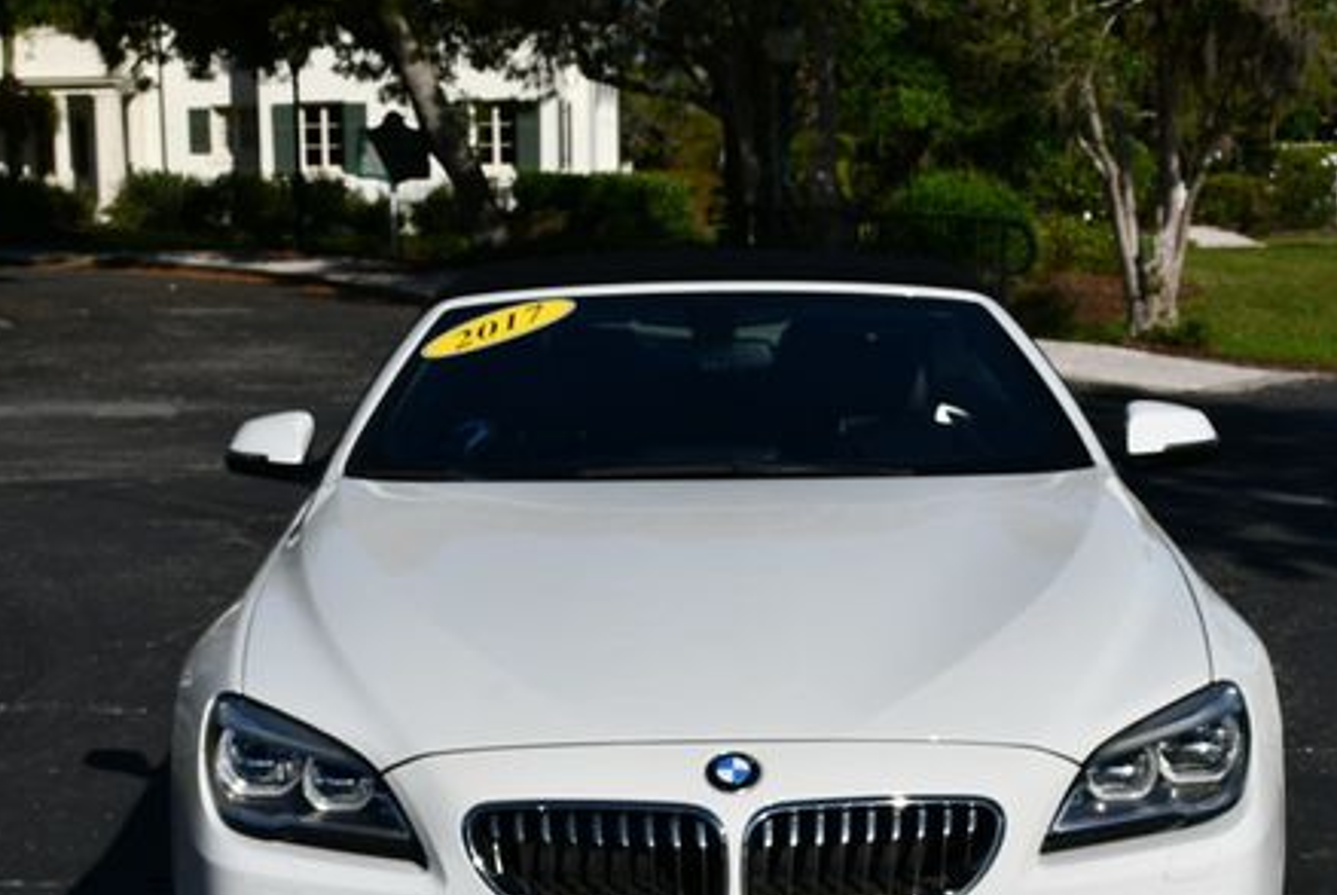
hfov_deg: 26.6
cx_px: 684
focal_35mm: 76
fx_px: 2825
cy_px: 645
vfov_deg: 17.9
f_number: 10
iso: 100
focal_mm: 26
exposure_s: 1/400
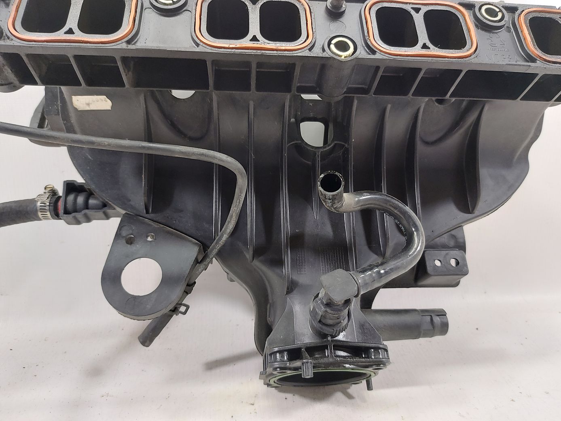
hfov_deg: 71.6
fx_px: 389
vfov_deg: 56.8
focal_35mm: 24
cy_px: 210
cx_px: 280
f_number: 1.8
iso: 200
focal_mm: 5.23
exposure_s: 1/60
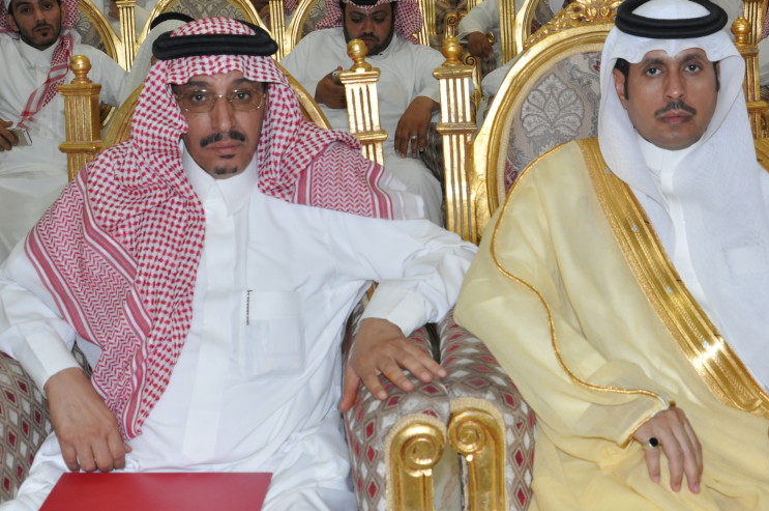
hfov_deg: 38.4
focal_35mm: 52
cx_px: 431
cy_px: 223
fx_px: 1102
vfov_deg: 26.0
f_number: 6.3
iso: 1000
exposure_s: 1/80
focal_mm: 25
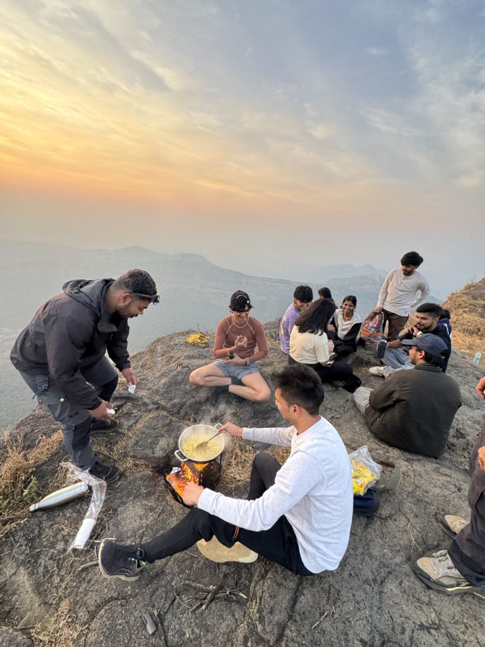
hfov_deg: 85.7
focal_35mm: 14
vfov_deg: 102.1
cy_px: 324
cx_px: 242
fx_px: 262
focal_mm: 2.22
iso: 40
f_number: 2.2
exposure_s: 1/104
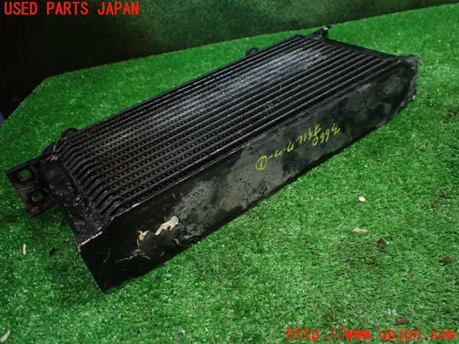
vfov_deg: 46.8
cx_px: 230
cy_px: 172
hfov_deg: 60.0
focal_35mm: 30
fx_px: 398
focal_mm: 5.4
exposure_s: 1/125
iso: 800
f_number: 2.3
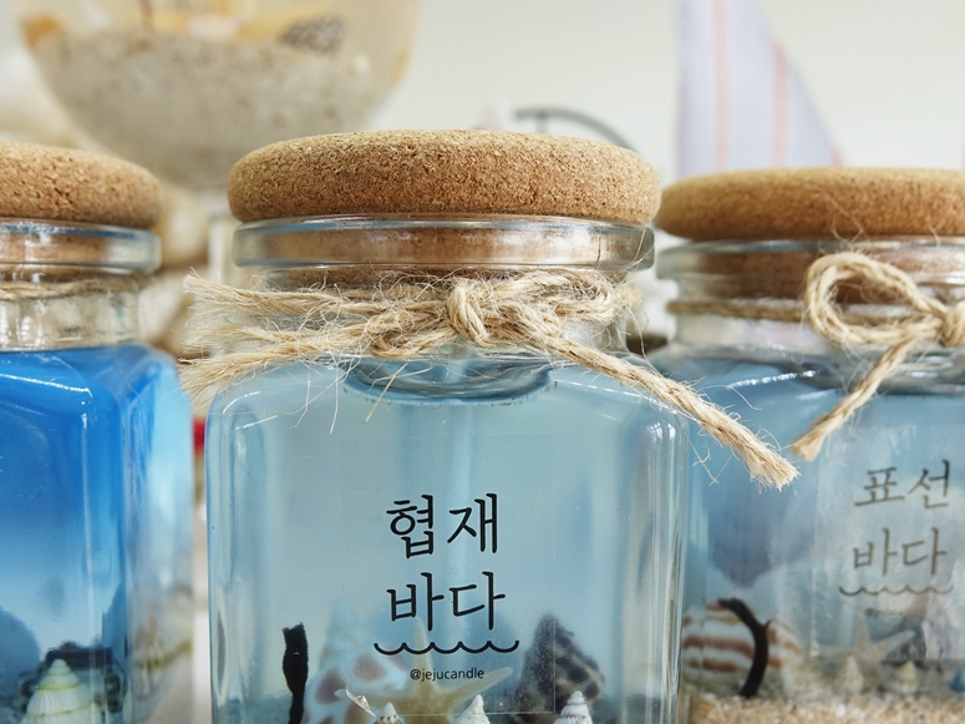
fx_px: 1031
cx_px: 410
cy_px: 434
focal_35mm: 37
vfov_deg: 38.5
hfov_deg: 50.0
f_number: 2.8
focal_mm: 8.81
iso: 100
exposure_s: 1/125
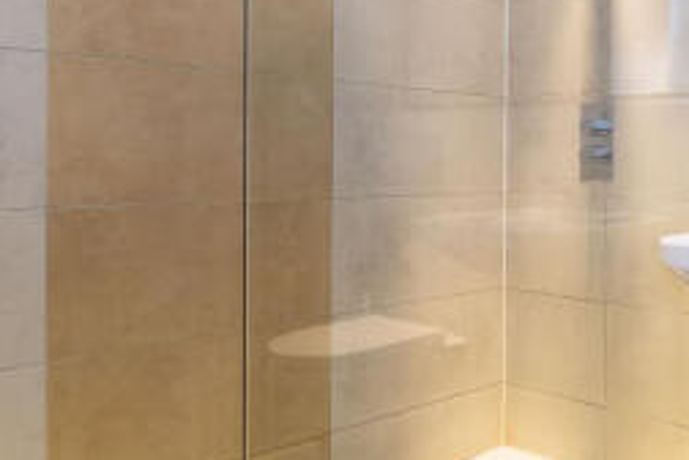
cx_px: 627
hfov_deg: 44.8
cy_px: 168
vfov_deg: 34.0
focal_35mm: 39
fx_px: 746
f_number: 5
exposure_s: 1/8
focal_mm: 10
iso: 400
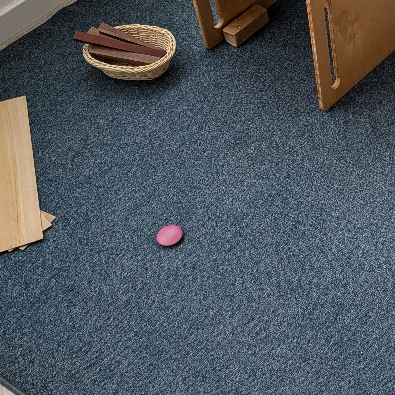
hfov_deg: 26.3
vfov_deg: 28.3
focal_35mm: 60
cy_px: 114
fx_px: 775
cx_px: 439
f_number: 1.89
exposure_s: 1/33.3
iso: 44
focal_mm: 5.43
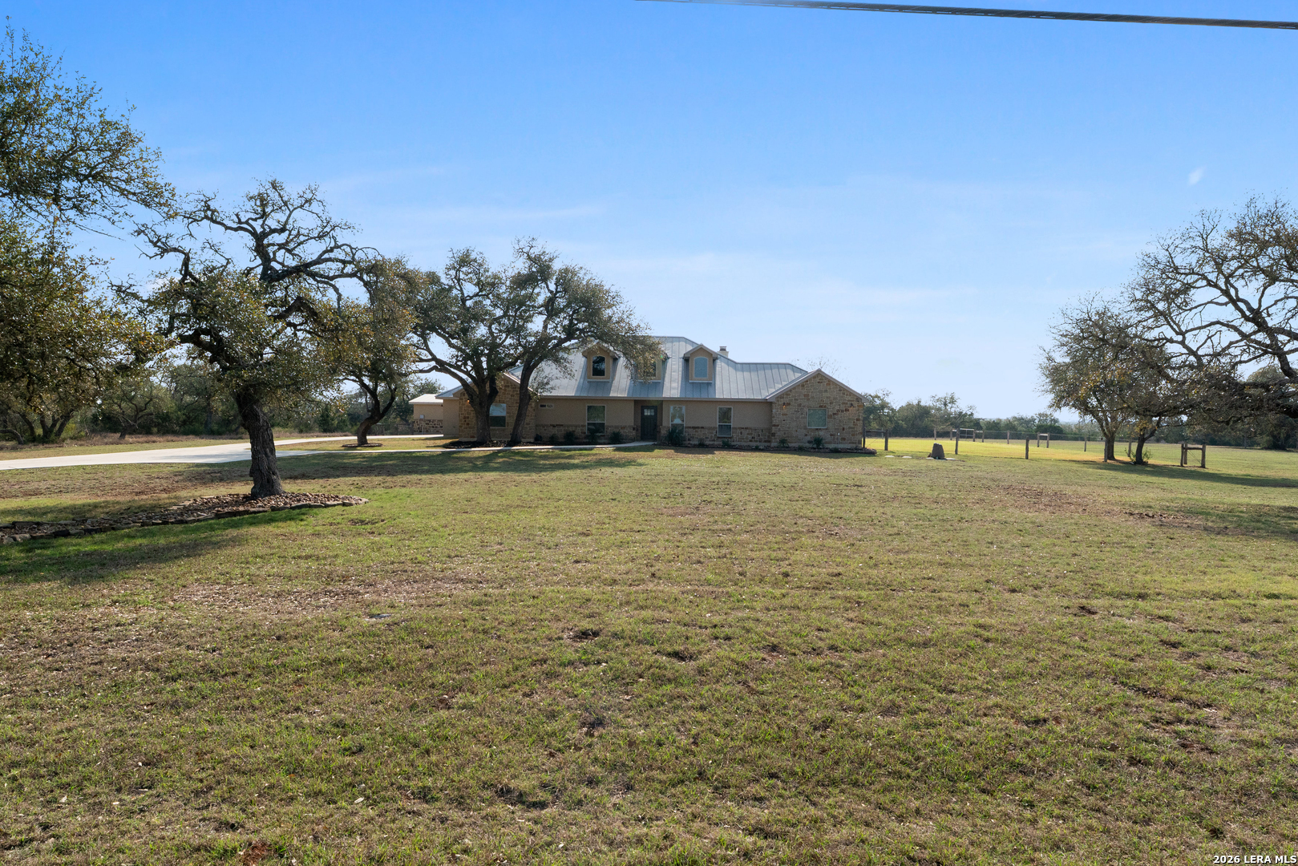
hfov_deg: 81.2
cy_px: 433
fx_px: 757
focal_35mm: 21
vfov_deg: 59.5
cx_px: 649
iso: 640
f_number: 9
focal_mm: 14
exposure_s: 1/1600
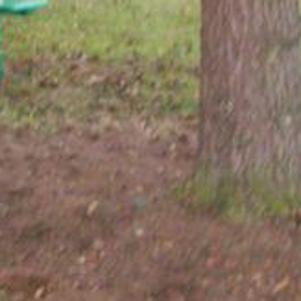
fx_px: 1476
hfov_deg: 11.1
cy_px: 54
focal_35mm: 150
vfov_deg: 11.6
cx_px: -179
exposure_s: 1/64
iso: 200
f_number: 2.7
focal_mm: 6
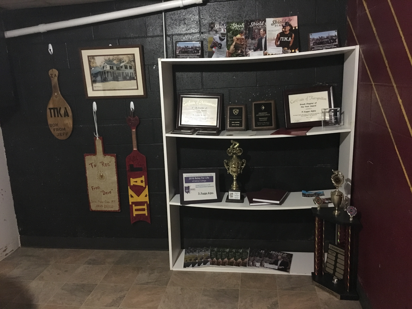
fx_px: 345
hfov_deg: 61.7
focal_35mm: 29
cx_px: 206
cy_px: 154
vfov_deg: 48.2
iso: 800
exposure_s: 1/15
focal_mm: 4.15
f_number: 2.2
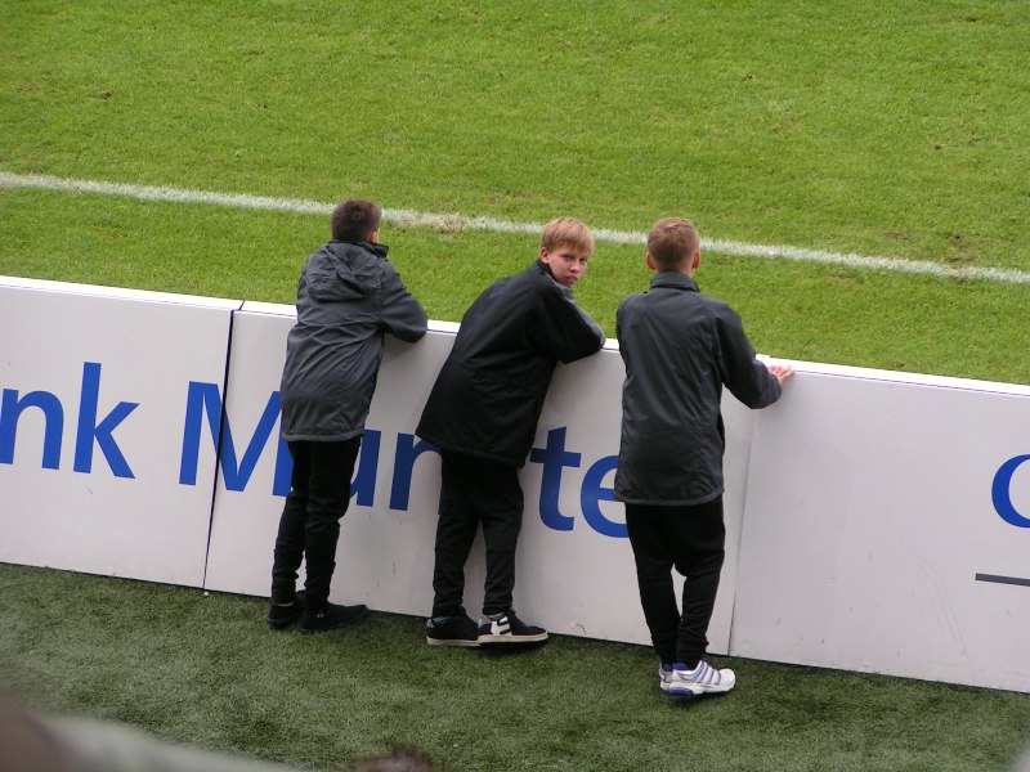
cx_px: 515
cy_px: 386
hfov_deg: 11.5
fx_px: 5118
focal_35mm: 172
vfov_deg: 8.6
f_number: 3.5
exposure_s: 1/200
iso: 50
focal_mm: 26.3
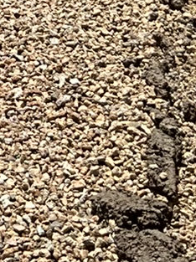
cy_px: -345
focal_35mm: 190
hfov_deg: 7.4
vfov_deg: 9.4
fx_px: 1437
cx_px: -215
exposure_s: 1/2667
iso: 25
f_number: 1.8
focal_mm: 3
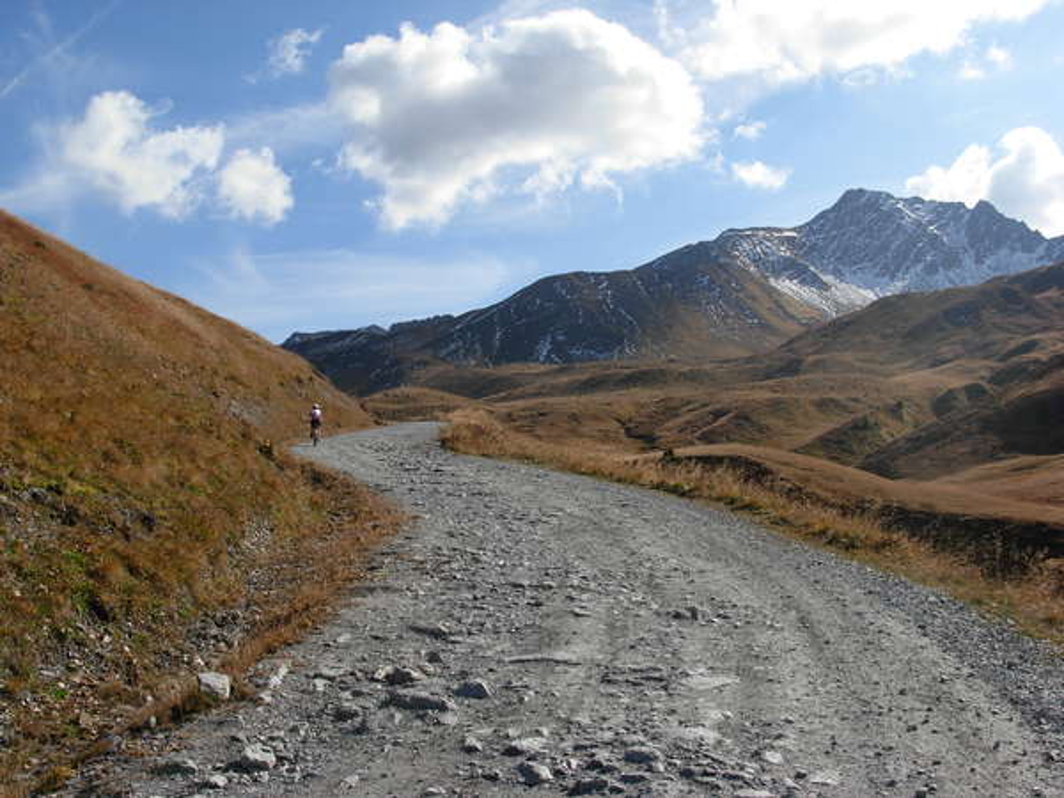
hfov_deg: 49.0
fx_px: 1168
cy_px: 399
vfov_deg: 37.7
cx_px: 532
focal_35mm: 38
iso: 79
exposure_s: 1/664
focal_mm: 6.3
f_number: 4.9
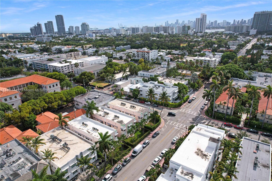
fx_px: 166
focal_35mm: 22
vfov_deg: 57.2
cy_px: 90
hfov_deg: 78.6
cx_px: 136
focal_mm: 8.38
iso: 100
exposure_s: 1/725
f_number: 2.8
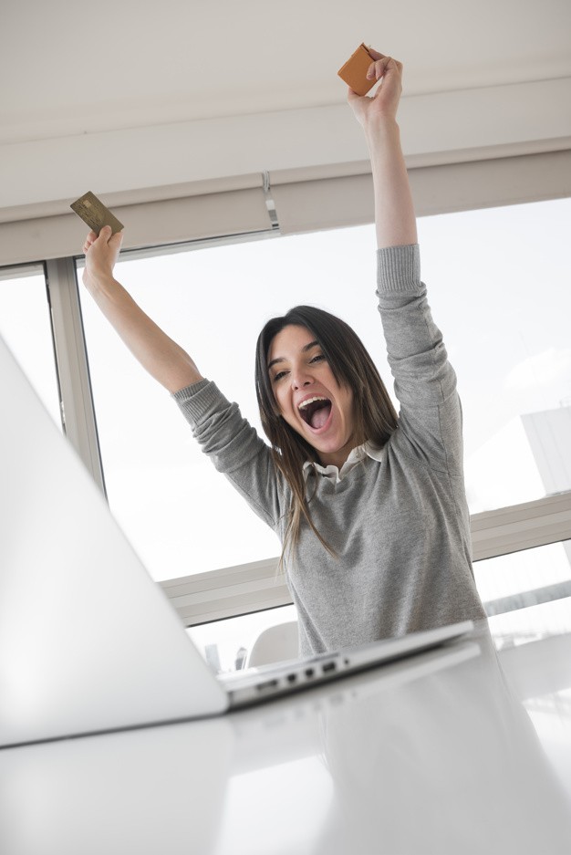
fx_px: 713
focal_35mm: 30
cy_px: 428
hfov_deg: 43.7
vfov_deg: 61.9
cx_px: 286
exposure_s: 1/200
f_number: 5
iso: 200
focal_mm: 30
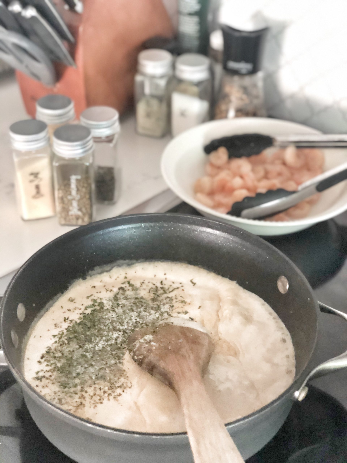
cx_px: 174
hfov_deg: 28.0
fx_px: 695
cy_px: 232
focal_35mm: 52
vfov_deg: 36.8
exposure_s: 1/8
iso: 200
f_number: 2.4
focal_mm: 6
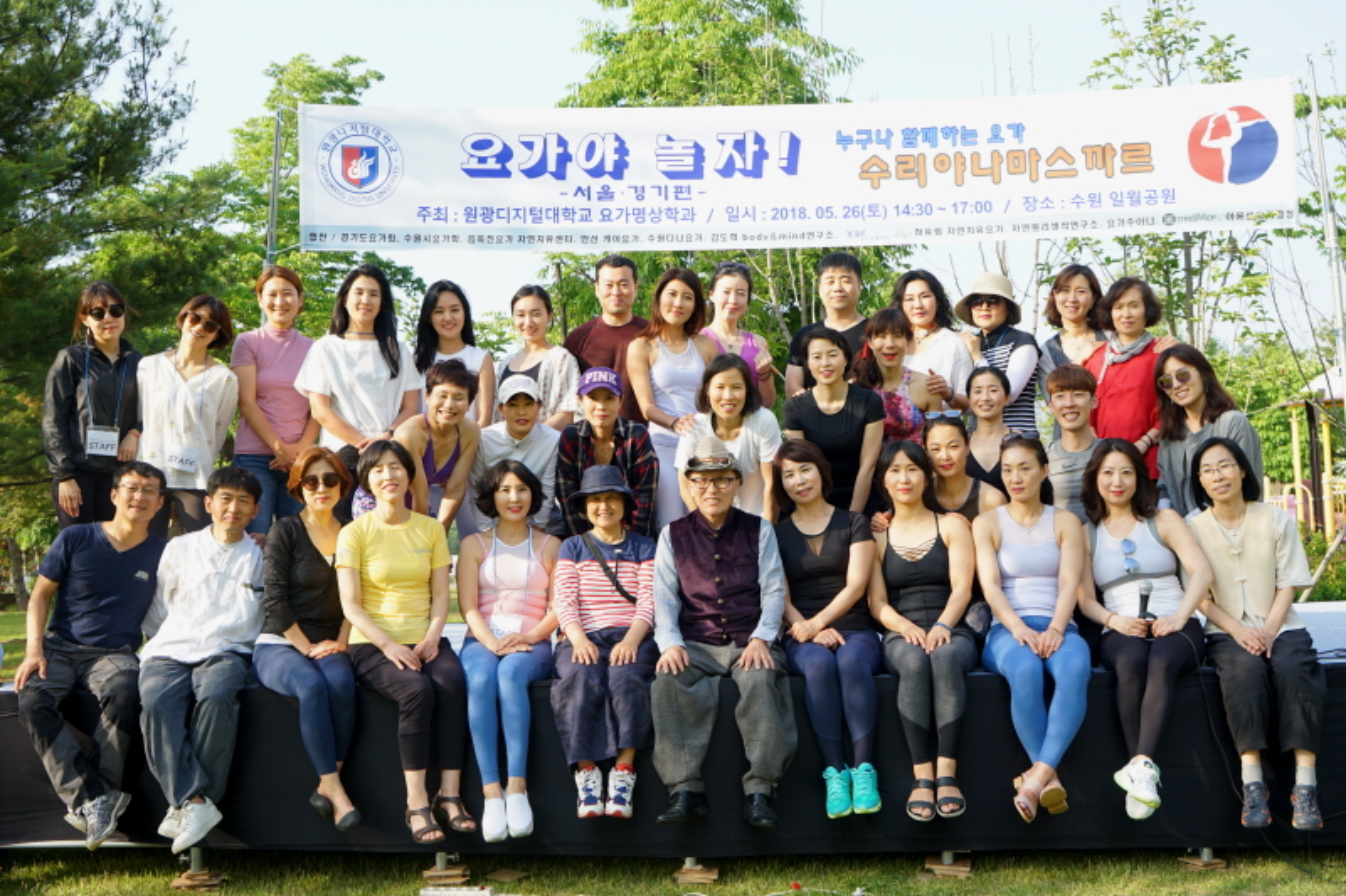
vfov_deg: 37.8
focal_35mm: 35
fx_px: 1308
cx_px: 673
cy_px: 448
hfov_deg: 54.4
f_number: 6.3
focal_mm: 35
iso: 100
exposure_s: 1/80
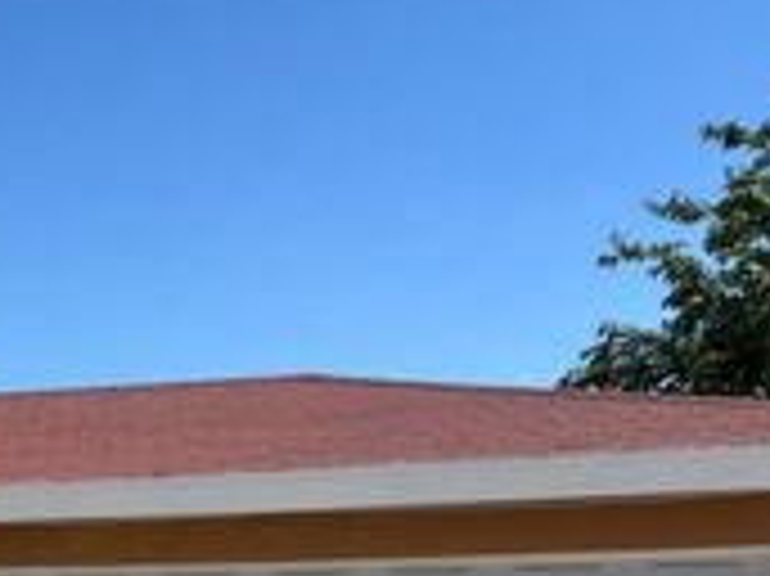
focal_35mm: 76
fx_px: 1689
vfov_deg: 19.0
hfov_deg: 22.2
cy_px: 524
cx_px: -306
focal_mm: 5.96
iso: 50
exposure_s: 1/3937
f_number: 1.6
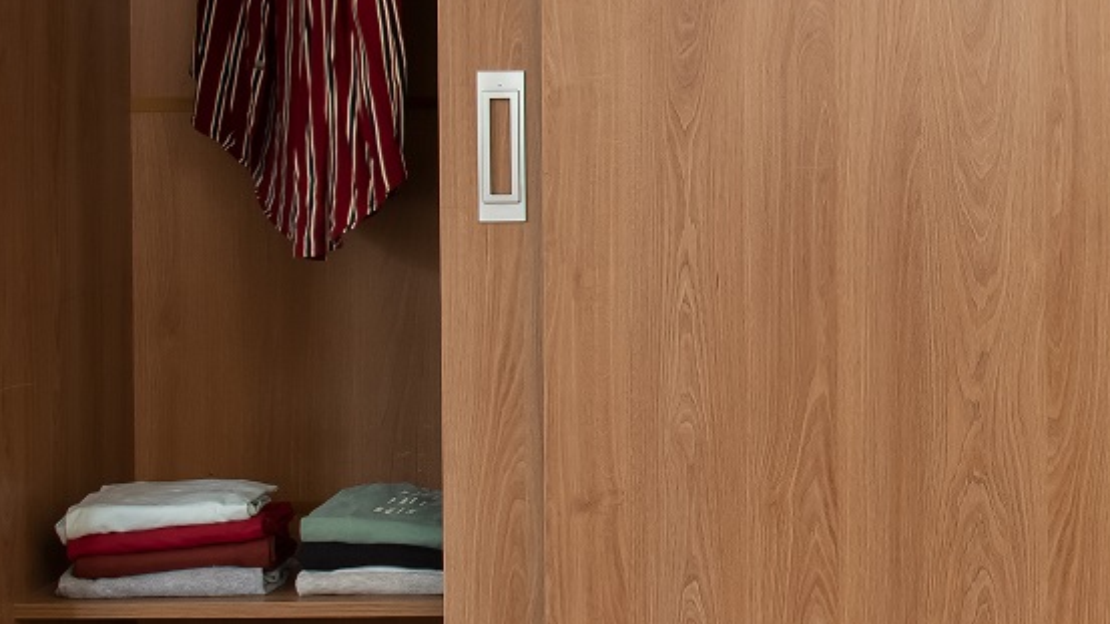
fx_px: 3179
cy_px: 116
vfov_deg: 11.2
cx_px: 996
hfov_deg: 19.5
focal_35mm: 108
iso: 250
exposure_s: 1/3
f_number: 13
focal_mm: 31
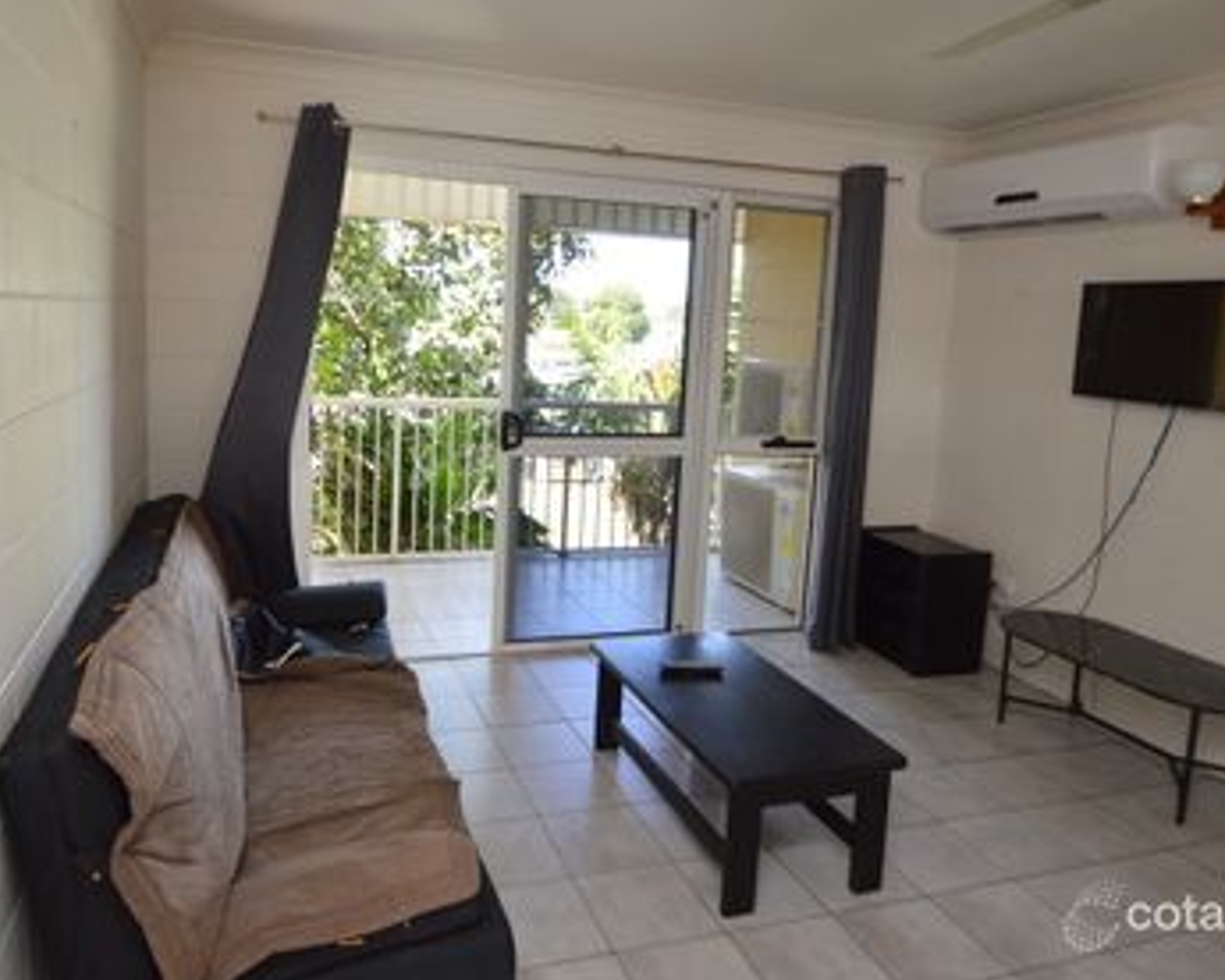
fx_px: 834
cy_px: 431
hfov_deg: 72.1
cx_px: 515
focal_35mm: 23
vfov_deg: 60.7
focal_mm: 12
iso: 400
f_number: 4
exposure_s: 1/60
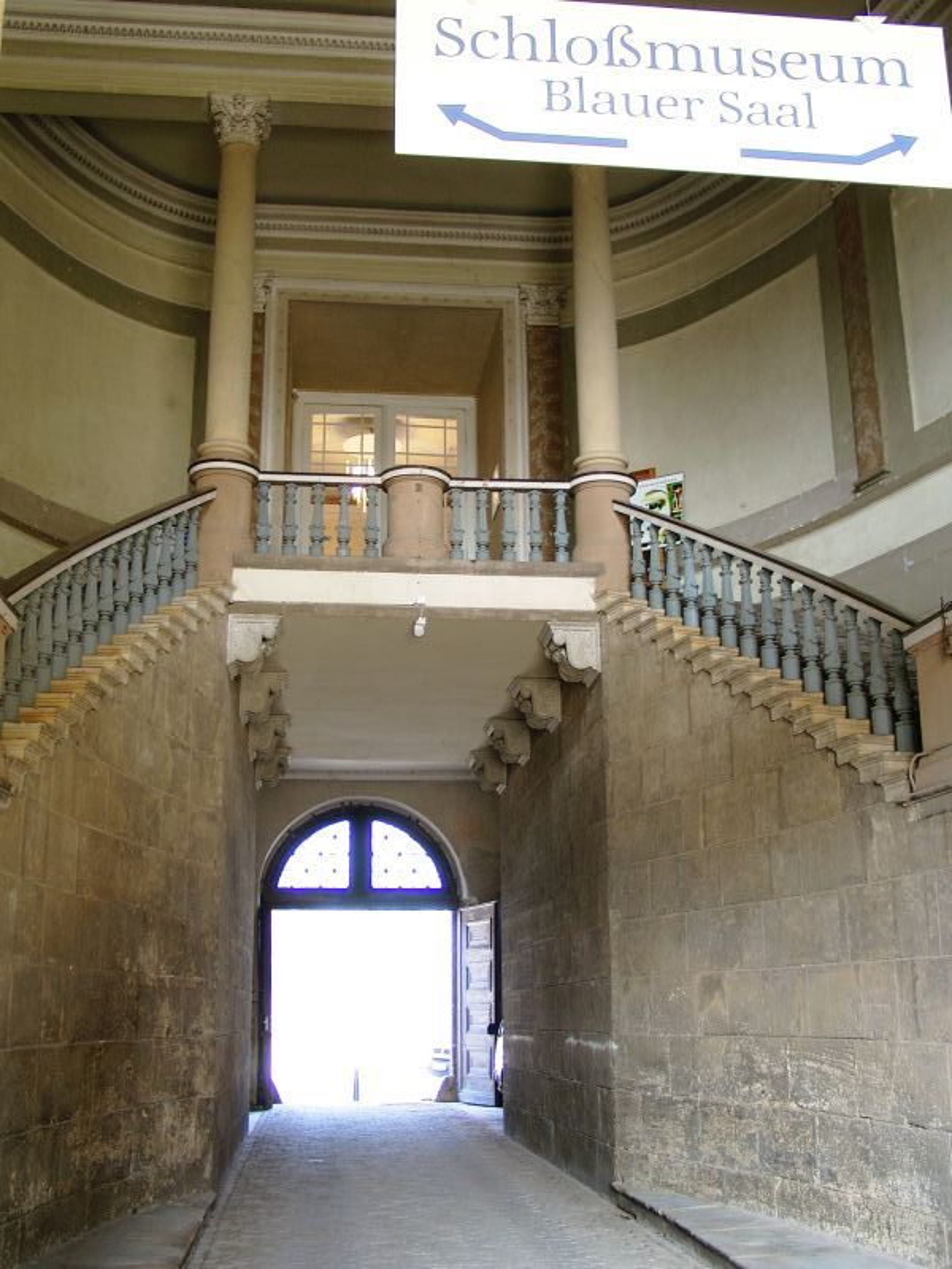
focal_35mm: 38
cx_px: 476
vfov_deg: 49.0
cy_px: 634
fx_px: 1393
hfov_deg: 37.7
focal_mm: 8.02
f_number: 2
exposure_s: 1/31.7
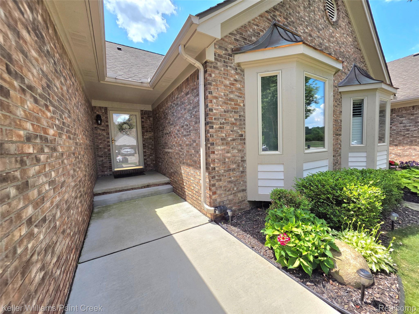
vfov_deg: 89.9
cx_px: 210
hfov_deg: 106.2
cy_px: 157
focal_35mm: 13
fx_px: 157
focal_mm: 2.2
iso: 40
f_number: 1.9
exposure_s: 1/1667
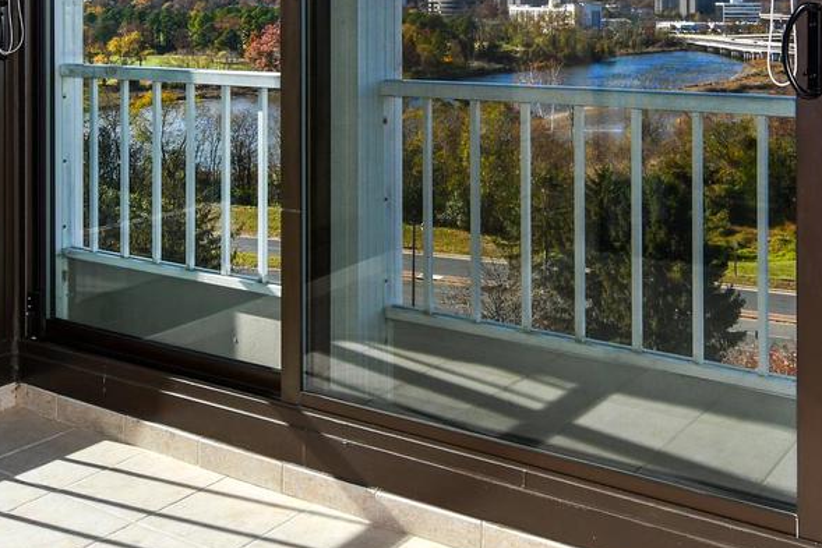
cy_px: 29
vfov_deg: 29.0
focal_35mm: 44
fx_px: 1005
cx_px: 452
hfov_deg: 44.4
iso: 100
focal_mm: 12
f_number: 8
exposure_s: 1/250
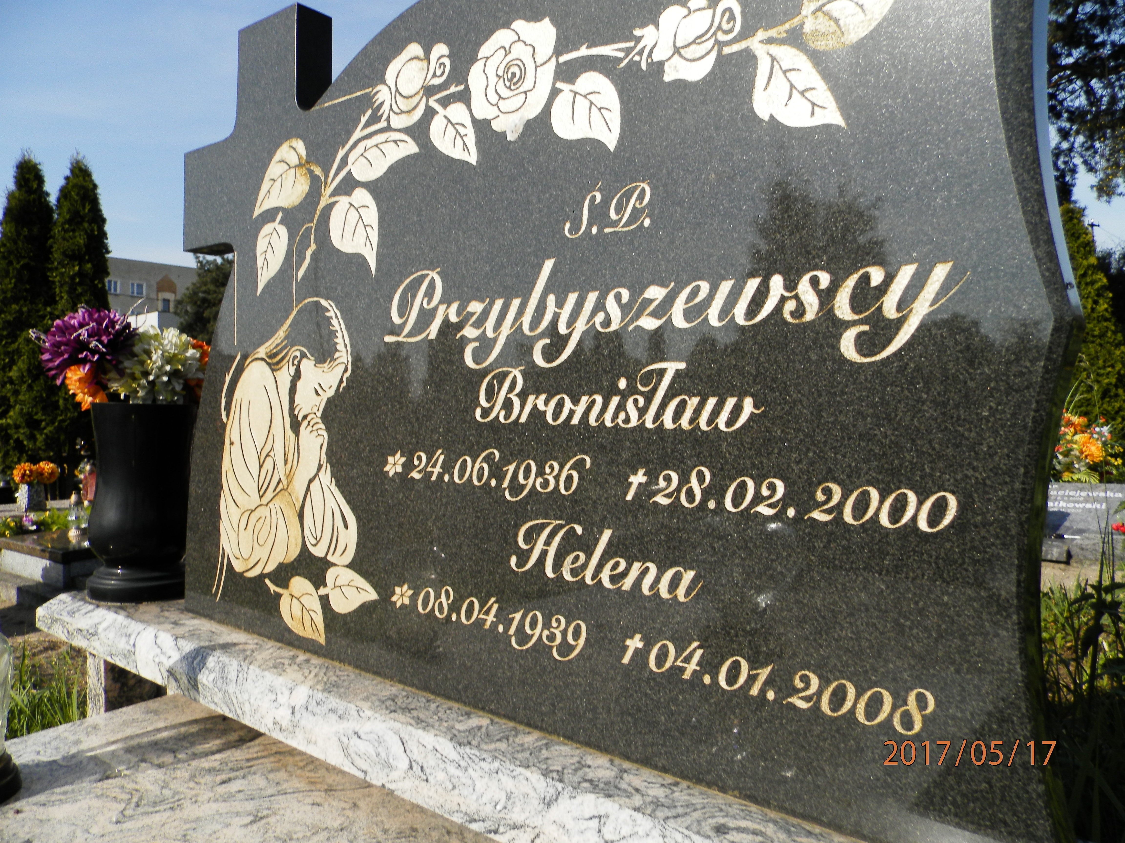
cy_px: 422
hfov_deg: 69.4
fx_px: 812
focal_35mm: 25
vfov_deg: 54.9
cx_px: 562
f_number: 8.7
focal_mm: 4.5
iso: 80
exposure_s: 1/160
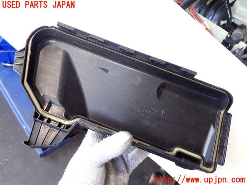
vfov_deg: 46.8
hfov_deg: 60.0
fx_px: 214
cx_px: 124
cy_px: 92
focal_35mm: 30
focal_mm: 5.4
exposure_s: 1/50
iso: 200
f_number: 2.3
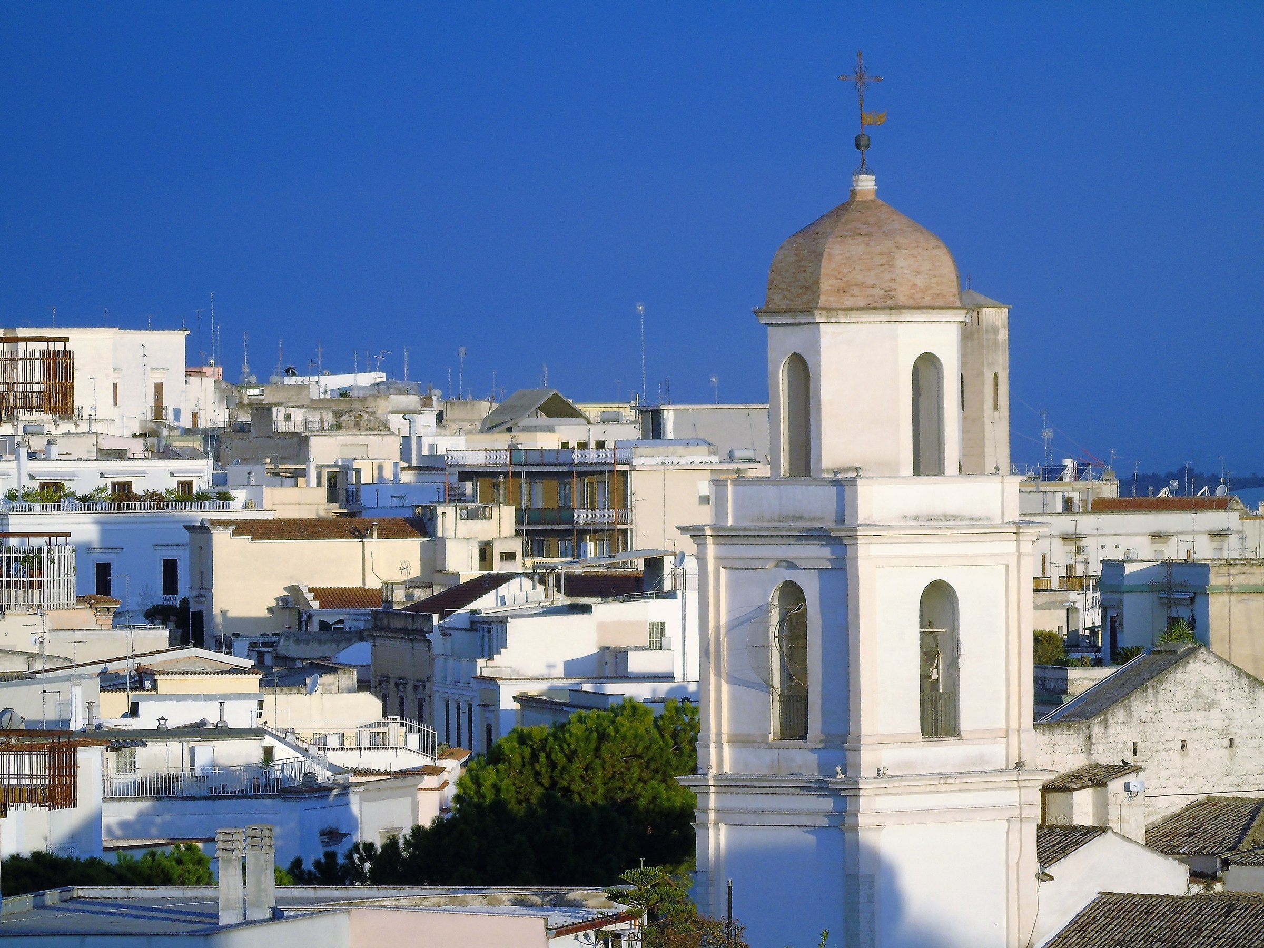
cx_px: 632
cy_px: 474
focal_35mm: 243
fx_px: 8873
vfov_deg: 6.1
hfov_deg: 8.1
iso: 80
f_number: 4.8
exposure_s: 1/160
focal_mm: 43
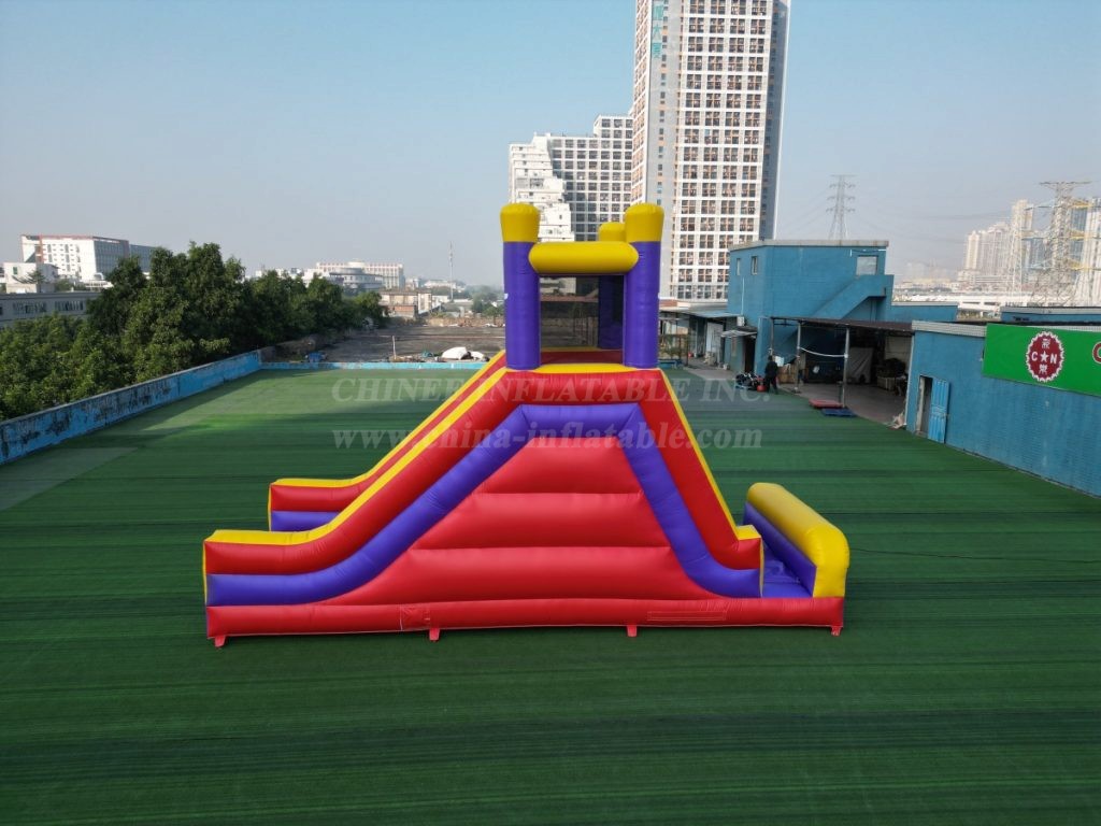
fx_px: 763
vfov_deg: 56.8
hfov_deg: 71.6
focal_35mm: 24
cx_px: 550
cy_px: 413
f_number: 1.7
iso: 110
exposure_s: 1/1600
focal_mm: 6.72
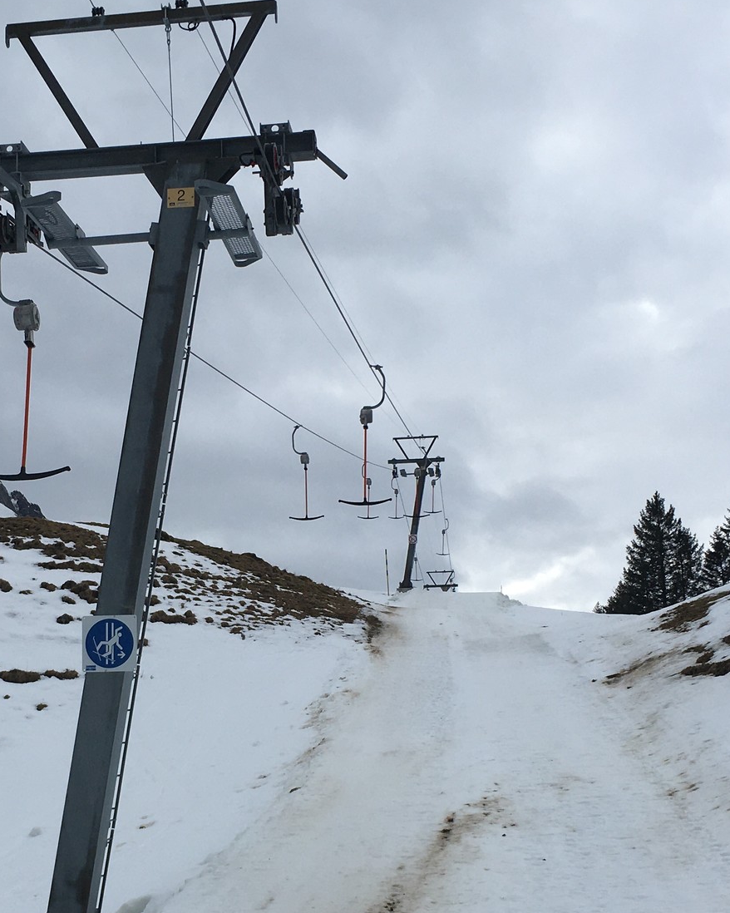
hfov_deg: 27.4
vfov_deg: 34.0
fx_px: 1486
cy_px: 547
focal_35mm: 55
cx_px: 243
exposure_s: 1/1040
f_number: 2.2
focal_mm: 4.15
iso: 25
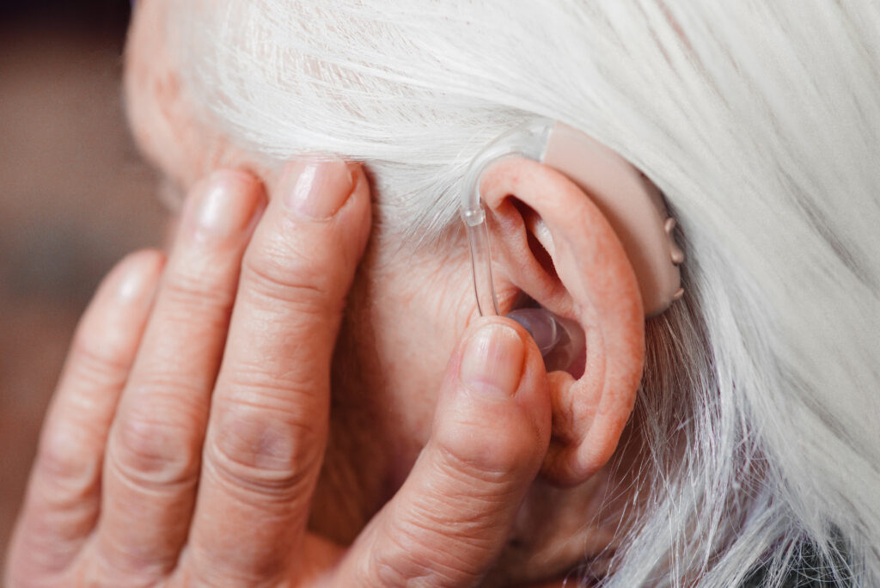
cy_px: 294
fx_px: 2568
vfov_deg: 13.1
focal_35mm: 105
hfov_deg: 19.4
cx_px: 440
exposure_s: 1/100
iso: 400
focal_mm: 105
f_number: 5
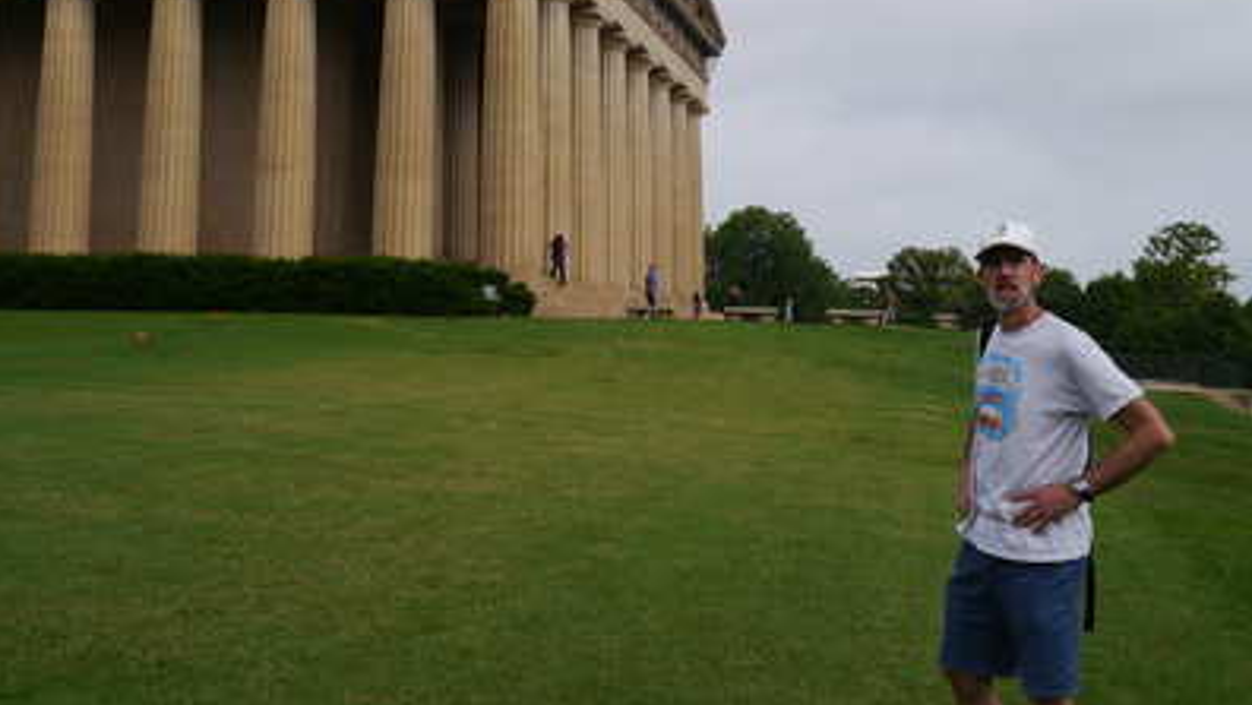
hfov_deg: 46.4
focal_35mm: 44
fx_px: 1461
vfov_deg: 27.0
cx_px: 623
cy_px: 250
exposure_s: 1/1000
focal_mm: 20
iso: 160
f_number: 5.6
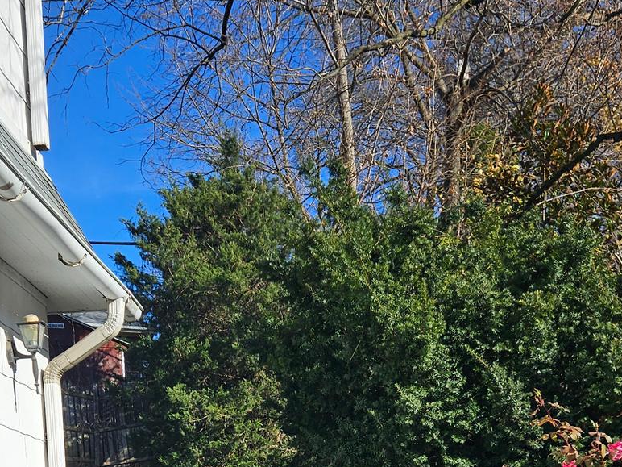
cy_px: 581
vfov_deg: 22.0
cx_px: 289
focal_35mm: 61
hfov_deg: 31.7
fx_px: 1096
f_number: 1.8
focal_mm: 5.4
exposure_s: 1/2175
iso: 25
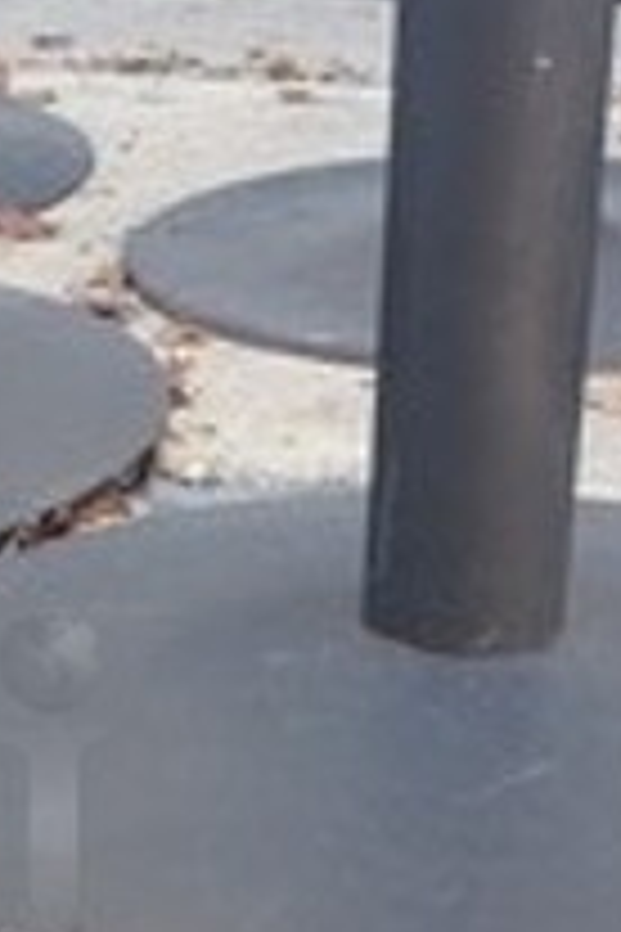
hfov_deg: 12.5
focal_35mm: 106
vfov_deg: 18.9
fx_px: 2743
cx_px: -212
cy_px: 844
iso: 125
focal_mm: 4.3
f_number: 2.4
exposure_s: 1/120
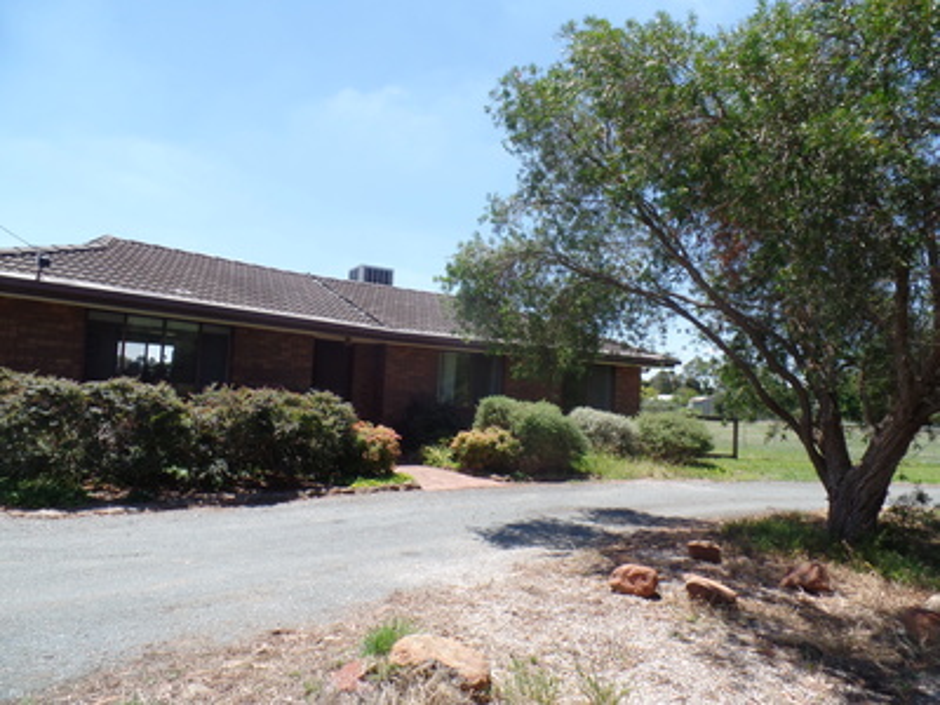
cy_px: 352
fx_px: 625
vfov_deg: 58.9
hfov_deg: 73.9
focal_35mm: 23
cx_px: 470
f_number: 3.5
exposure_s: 1/500
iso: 80
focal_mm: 4.1
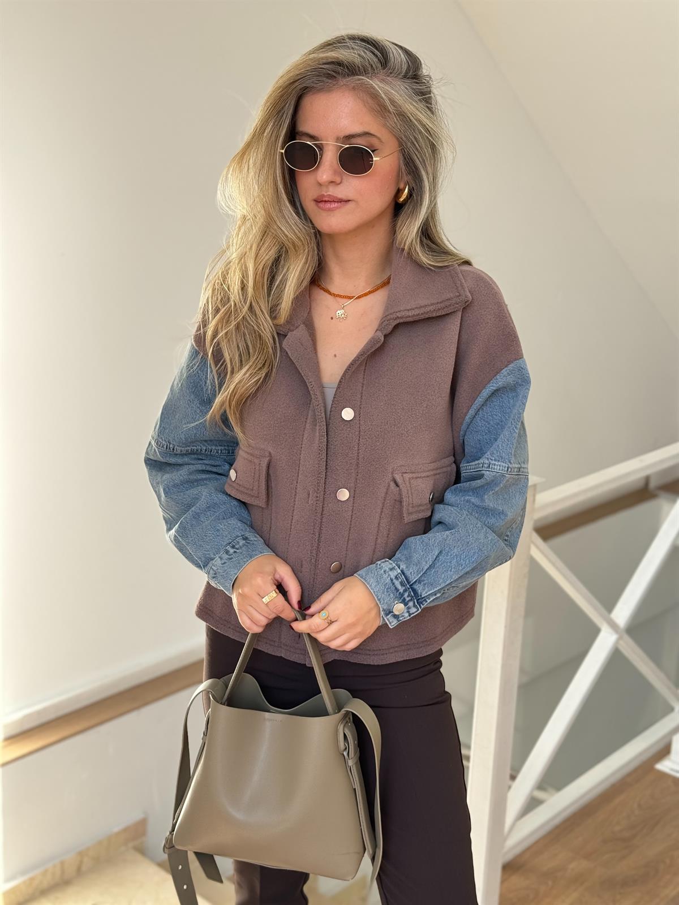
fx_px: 1255
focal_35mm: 48
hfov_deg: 30.3
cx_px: 340
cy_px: 452
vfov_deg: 39.7
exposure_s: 1/261
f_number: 1.78
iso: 64
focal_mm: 6.76
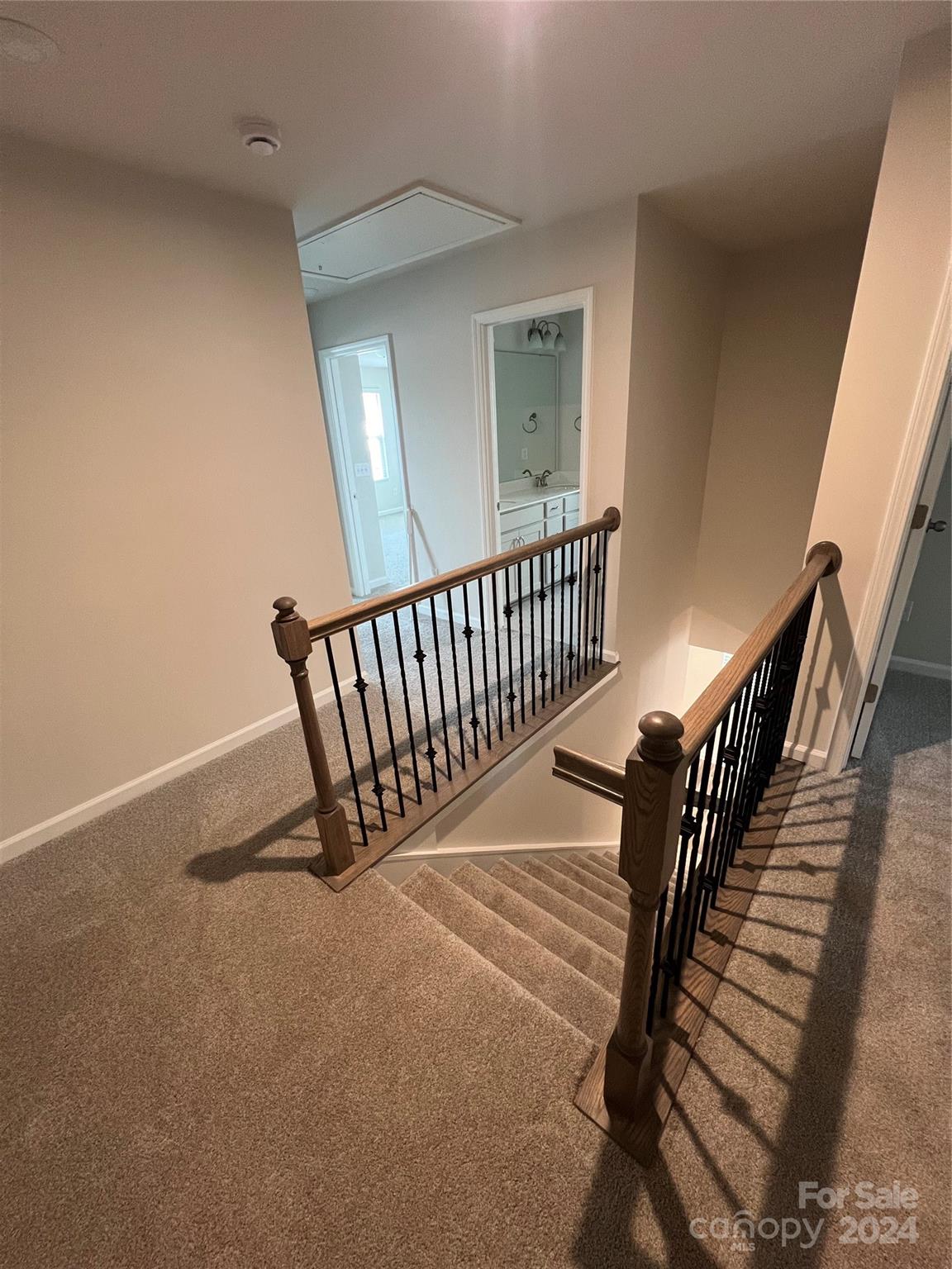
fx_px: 477
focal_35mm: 13
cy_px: 634
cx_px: 476
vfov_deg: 106.2
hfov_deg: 89.9
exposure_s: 1/60
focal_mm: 1.57
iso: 320
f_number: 1.8
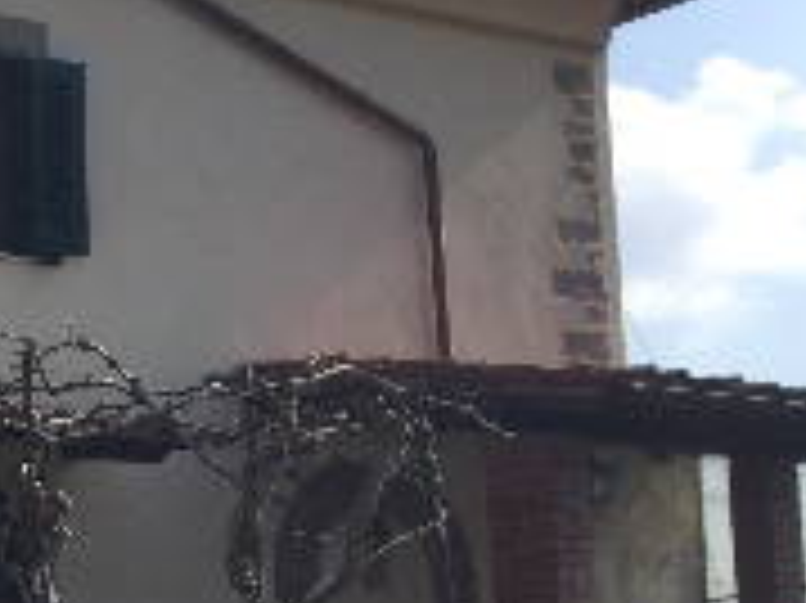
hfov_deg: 17.9
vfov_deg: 13.9
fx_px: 2420
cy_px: 675
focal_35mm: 104
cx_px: -180
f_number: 2.4
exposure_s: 1/1456
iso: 25
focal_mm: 3.3
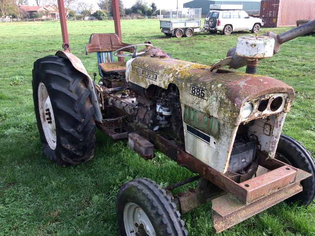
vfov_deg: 44.1
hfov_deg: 56.9
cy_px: 118
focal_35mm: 32
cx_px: 158
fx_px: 291
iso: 32
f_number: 2.4
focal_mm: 3.3
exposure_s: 1/258
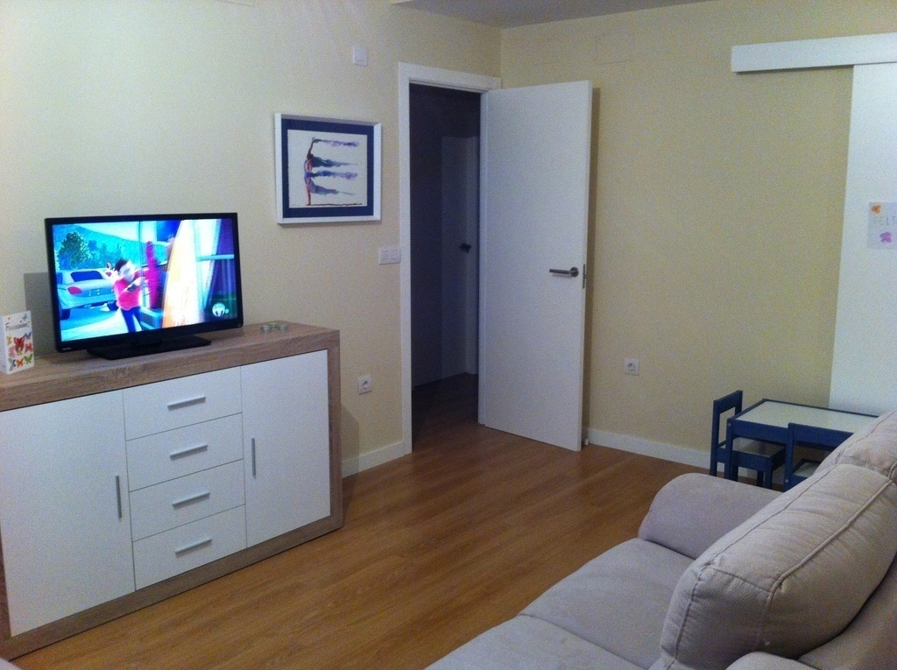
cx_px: 448
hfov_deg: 52.7
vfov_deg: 40.6
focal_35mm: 35
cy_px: 335
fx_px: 906
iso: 250
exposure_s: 1/15
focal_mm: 3.85
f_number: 2.8
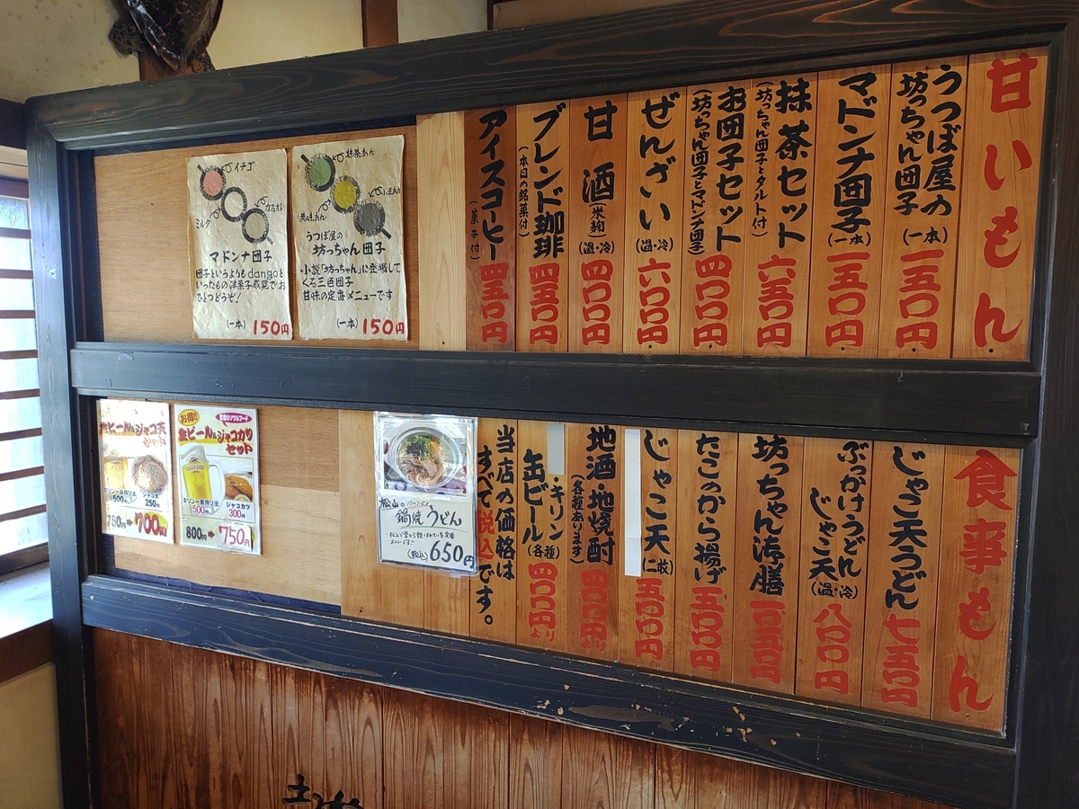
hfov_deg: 65.3
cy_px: 404
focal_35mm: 27
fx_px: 842
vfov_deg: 51.4
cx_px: 540
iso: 280
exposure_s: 1/50
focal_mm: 4.71
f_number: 1.79
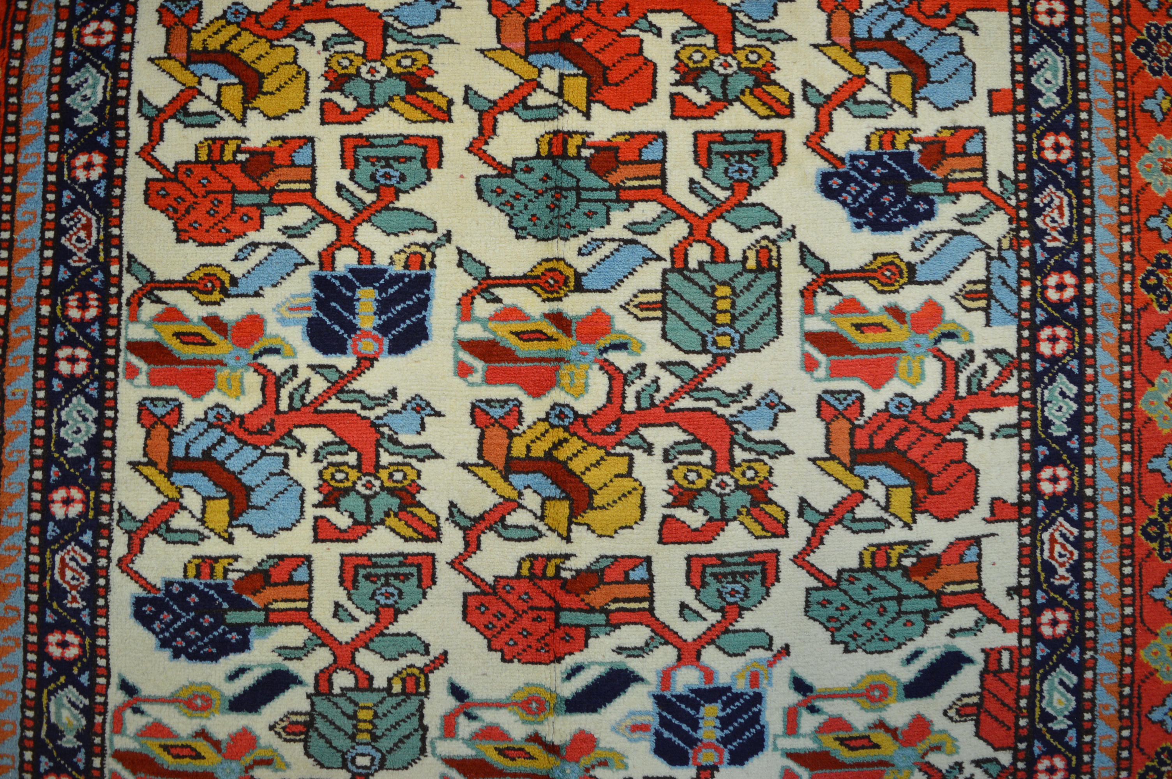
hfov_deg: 67.4
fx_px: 878
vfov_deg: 47.8
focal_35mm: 27
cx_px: 586
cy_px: 390
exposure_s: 1/50
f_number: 3.5
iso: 400
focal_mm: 18
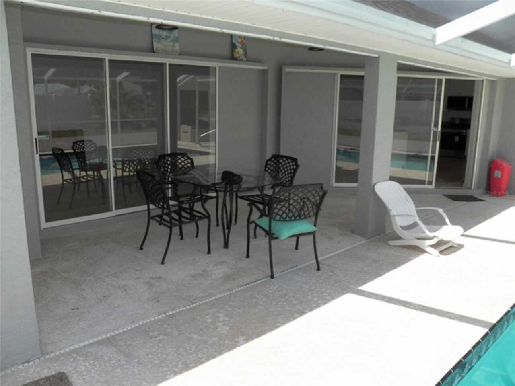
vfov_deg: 49.7
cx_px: 258
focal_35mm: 28
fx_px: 417
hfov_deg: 63.4
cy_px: 193
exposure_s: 1/800
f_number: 4
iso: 125
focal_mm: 4.9
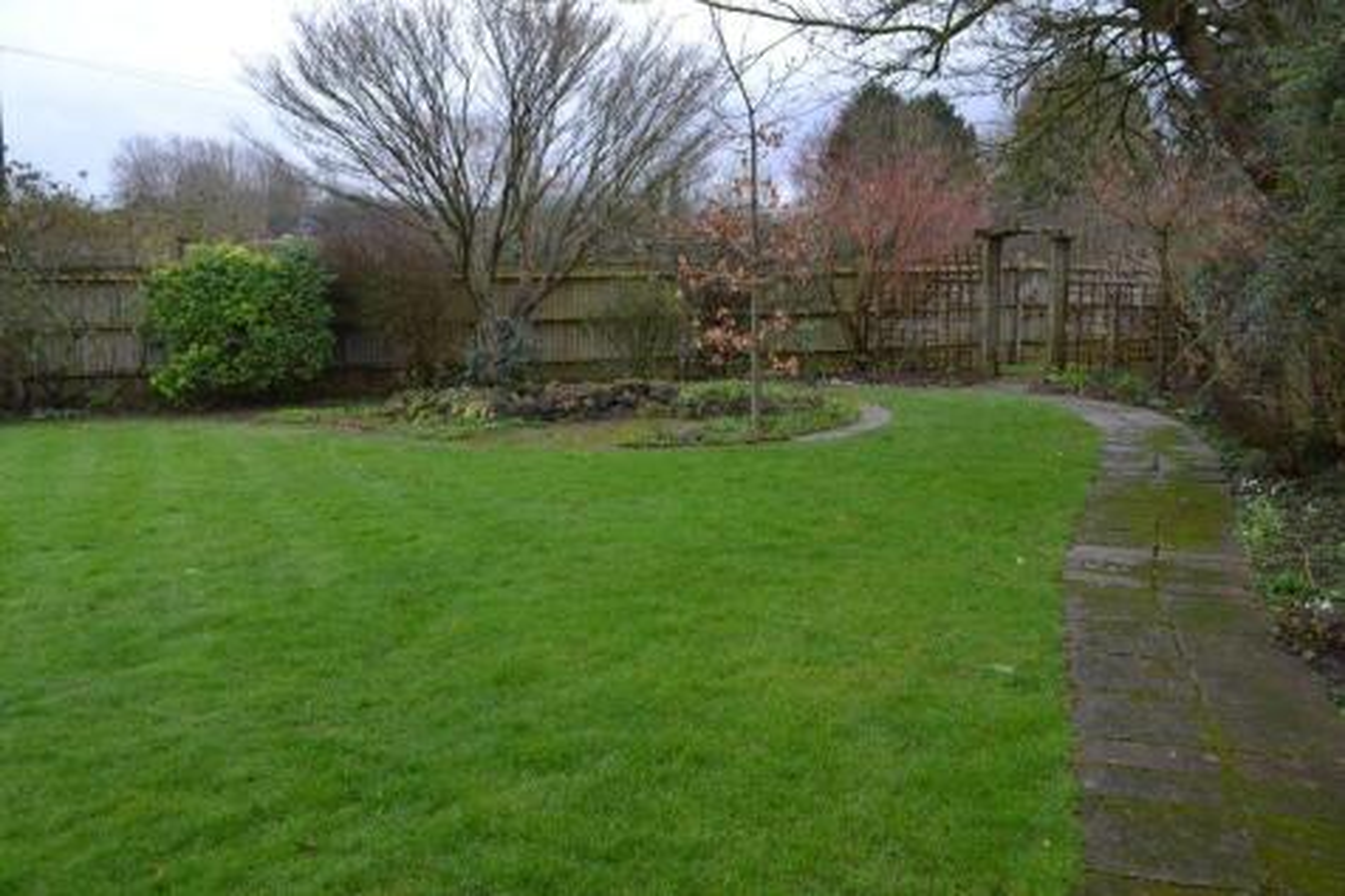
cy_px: 448
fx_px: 1232
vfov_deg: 39.9
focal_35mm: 33
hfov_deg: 57.2
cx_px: 672
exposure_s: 1/100
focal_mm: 22
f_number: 5
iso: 400
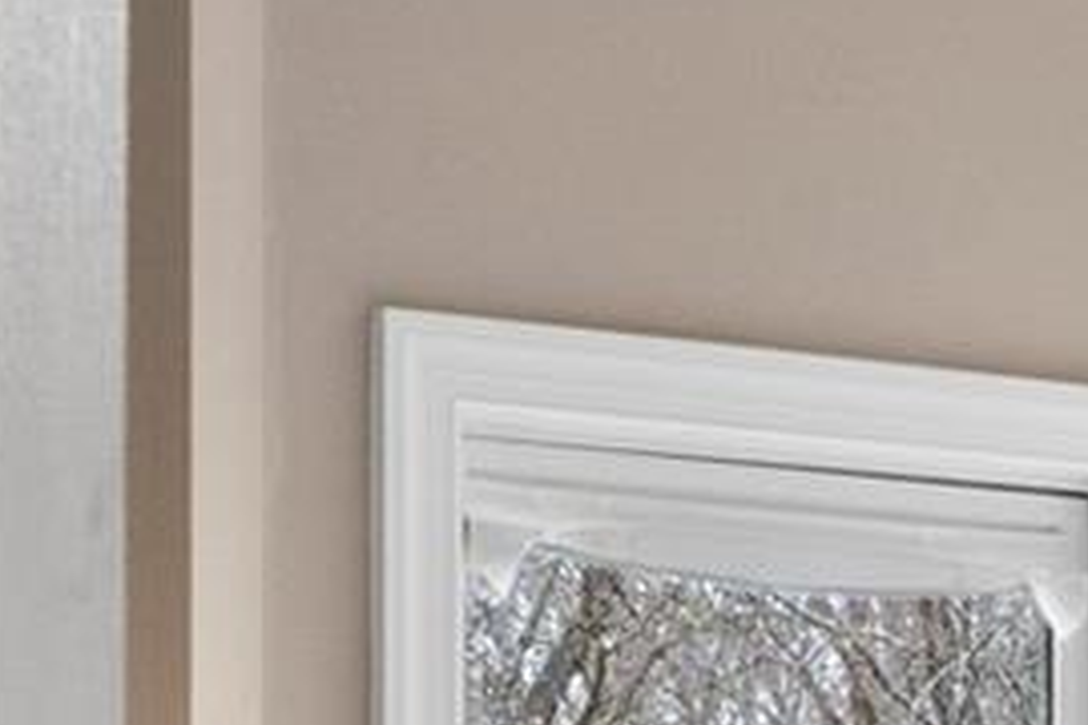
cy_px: 1218
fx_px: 6648
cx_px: 2357
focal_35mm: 220
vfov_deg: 6.1
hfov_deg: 8.7
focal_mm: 29
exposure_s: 1/10
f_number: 13
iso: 800
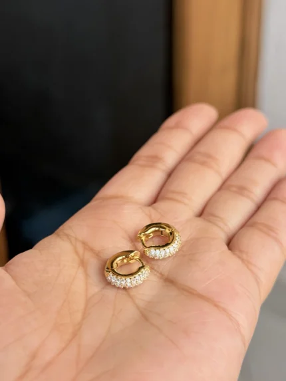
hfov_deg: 30.3
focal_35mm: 48
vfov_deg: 39.6
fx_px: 529
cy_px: 190
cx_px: 143
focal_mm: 6.76
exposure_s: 1/121
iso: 50
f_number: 1.78
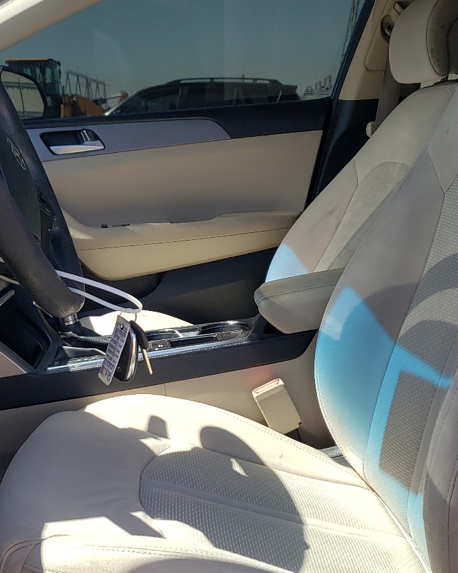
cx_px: 172
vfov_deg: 38.0
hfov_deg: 30.7
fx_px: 830
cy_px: 318
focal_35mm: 49
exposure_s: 1/1000
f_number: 1.5
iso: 50
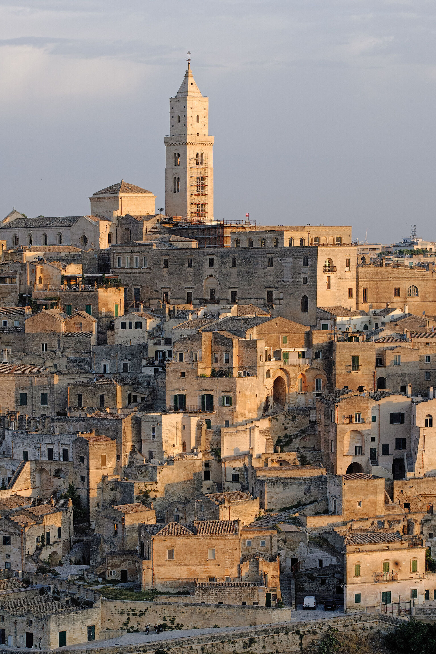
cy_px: 320
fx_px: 2053
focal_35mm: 113
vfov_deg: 18.1
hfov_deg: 12.1
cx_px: 212
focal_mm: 72
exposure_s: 1/40
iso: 100
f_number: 13
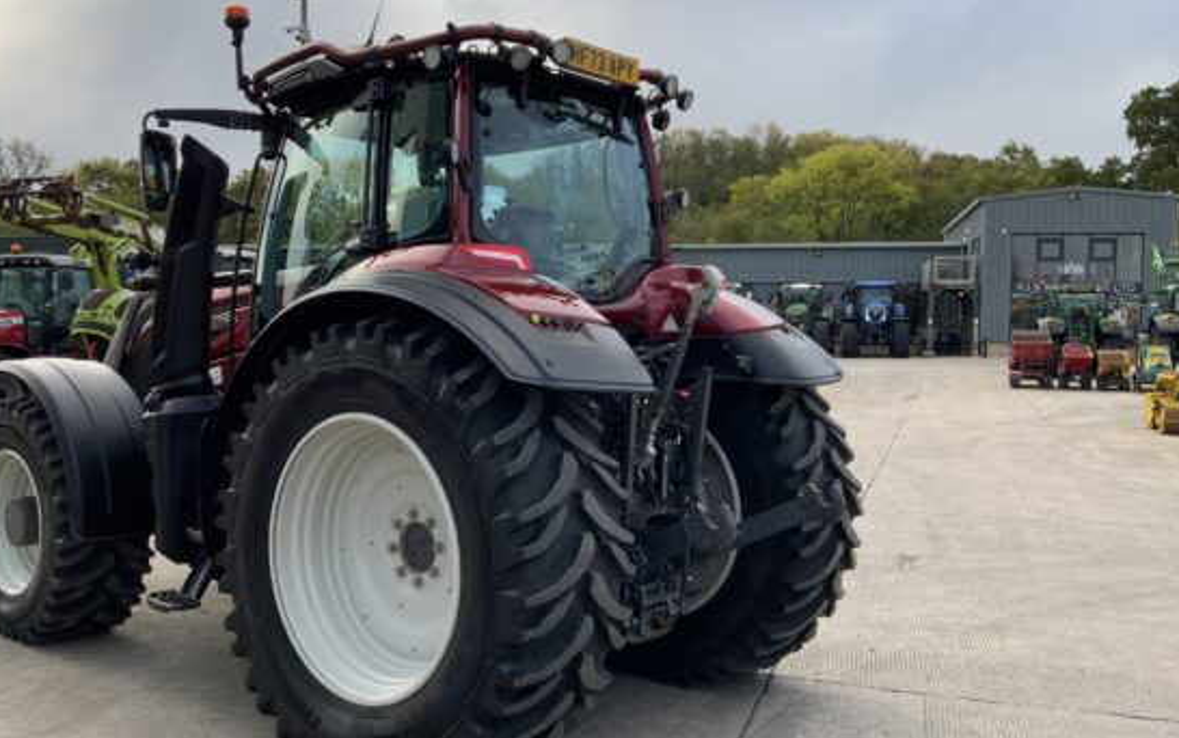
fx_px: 1157
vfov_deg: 35.4
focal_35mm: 36
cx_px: 529
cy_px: 375
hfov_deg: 53.9
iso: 16
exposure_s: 1/606
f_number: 1.8
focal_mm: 3
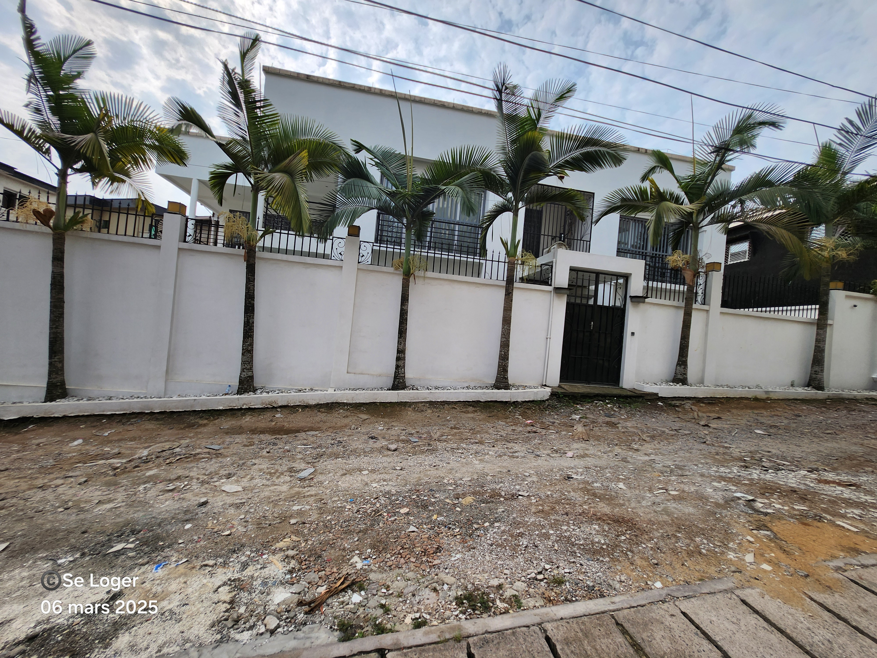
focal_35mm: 13
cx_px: 438
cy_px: 329
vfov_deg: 89.9
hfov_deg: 106.2
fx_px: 329
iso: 32
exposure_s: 1/904
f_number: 2.2
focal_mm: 1.74
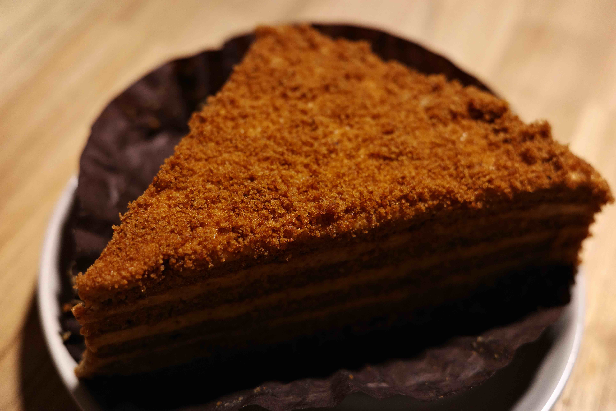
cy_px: 206
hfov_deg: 48.5
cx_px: 308
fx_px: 684
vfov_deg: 33.4
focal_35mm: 40
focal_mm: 26
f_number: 2.8
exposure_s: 1/40
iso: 800
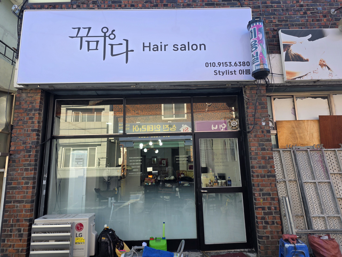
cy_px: 128
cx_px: 171
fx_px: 227
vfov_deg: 58.9
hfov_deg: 73.9
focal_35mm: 23
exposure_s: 1/124
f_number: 1.7
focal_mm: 6.25
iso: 12
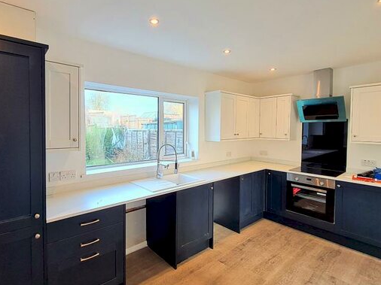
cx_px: 163
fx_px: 198
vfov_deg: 71.5
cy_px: 134
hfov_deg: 87.2
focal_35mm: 18
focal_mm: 1.74
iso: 50
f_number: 2.2
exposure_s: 1/50
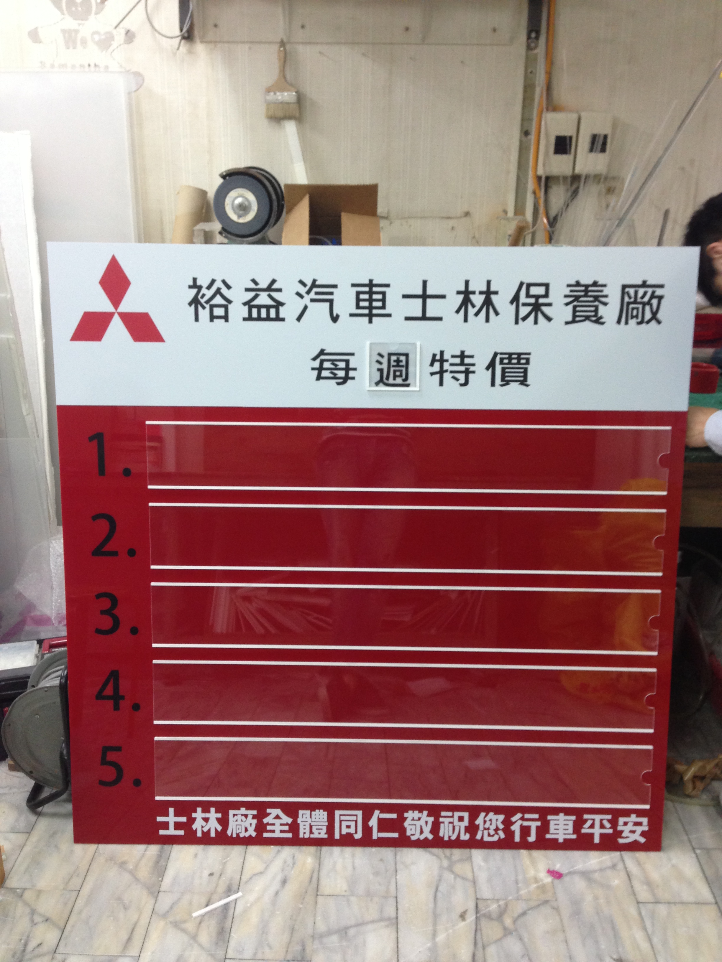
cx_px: 361
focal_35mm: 33
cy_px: 481
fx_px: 918
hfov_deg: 42.9
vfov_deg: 55.4
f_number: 2.4
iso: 125
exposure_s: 1/20
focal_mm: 4.13
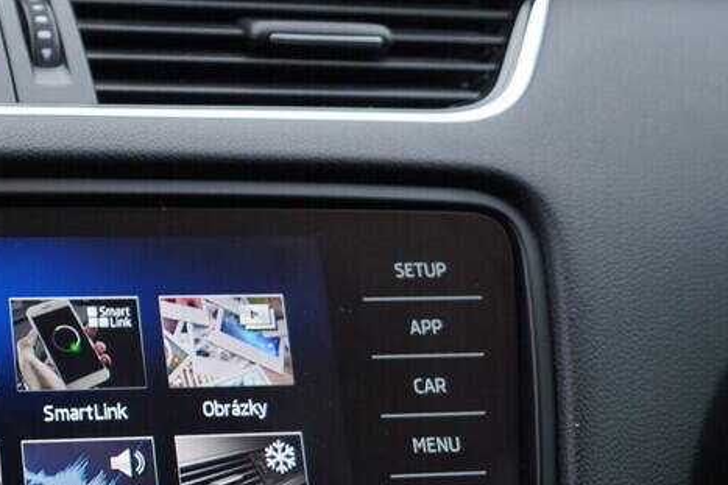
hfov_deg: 24.4
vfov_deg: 17.2
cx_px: -20
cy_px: 306
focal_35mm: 79
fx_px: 1597
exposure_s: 1/50
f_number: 3.2
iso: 125
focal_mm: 24
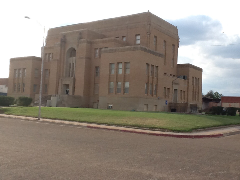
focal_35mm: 44
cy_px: 90
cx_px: 120
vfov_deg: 32.9
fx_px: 305
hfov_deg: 42.9
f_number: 2.4
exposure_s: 1/764
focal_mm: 2.03
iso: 40
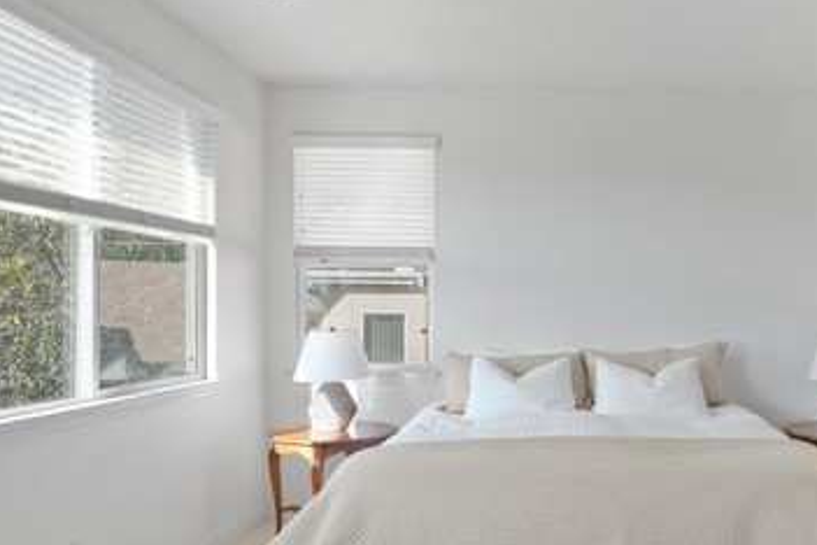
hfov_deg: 56.5
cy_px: 299
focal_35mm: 32
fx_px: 724
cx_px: 591
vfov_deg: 41.2
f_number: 4
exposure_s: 1/15
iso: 160
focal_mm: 17.5
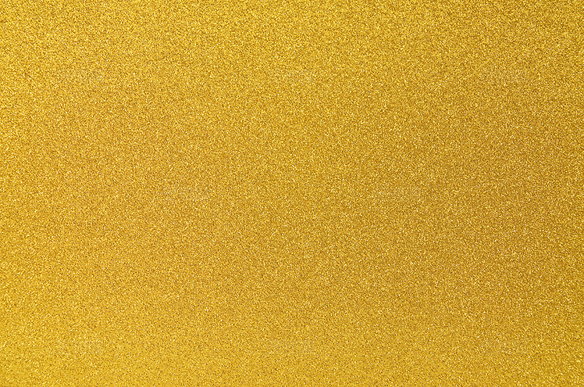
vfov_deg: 21.5
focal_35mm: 63
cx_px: 292
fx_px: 1021
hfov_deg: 31.9
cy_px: 194
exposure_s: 1/80
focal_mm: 42
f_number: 5.6
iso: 100
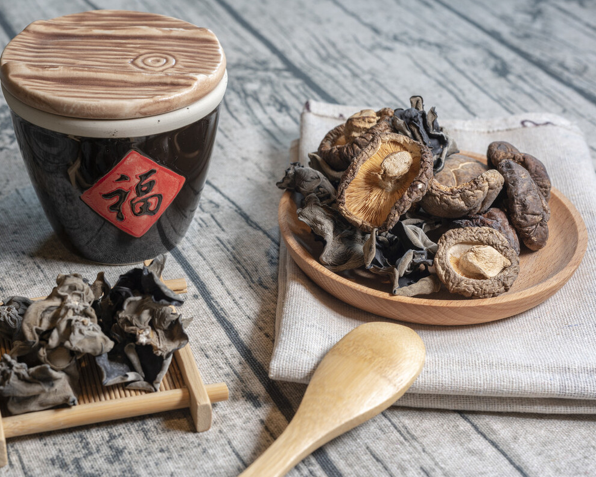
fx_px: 1006
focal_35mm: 57
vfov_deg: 26.7
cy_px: 239
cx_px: 250
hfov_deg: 32.9
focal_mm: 50
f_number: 9
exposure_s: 2
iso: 64
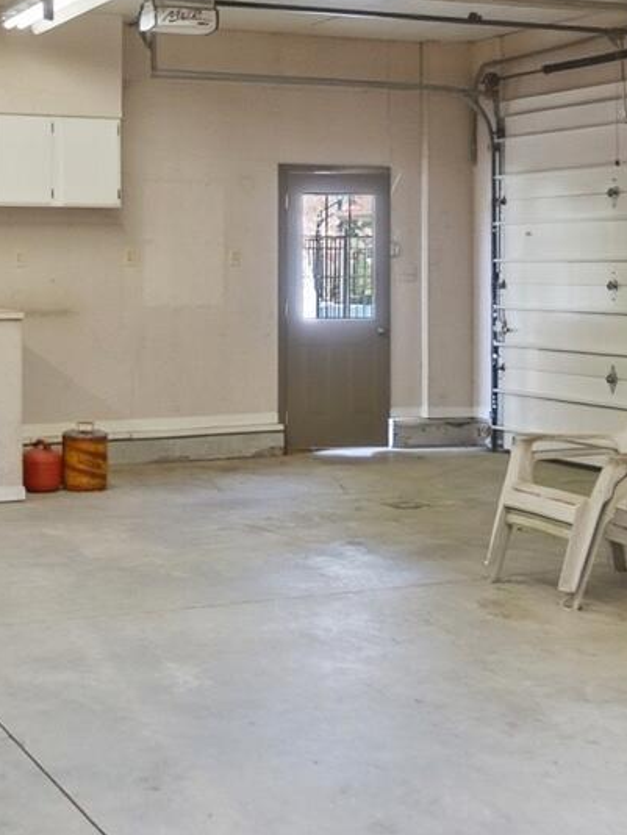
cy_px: 253
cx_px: 105
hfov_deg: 26.4
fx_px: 1303
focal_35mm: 54
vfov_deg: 35.1
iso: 125
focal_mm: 10
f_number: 4
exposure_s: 1/500
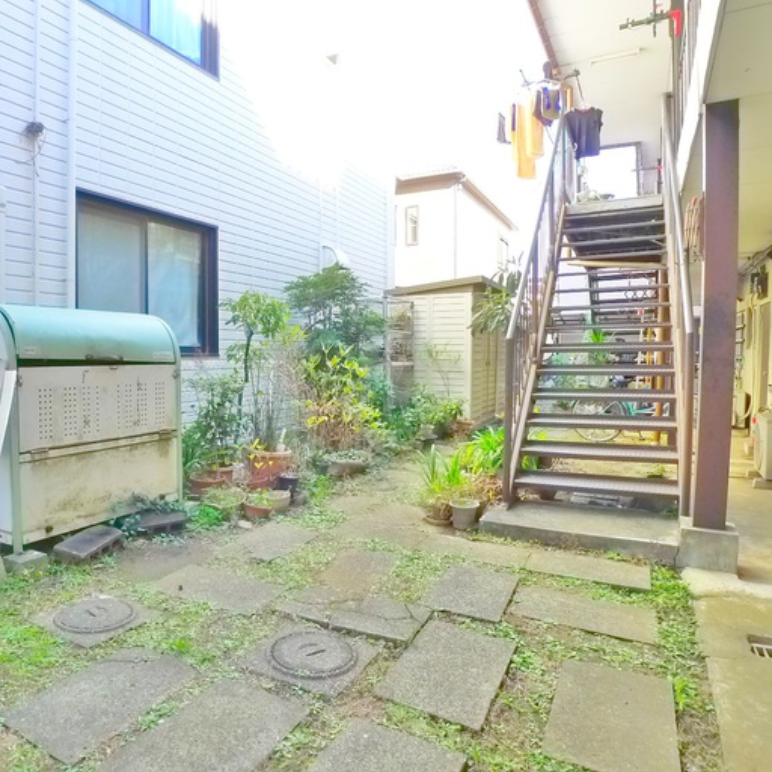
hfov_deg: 55.0
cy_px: 385
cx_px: 293
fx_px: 732
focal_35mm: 29
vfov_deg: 55.6
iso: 400
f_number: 2.5
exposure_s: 1/125
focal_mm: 5.1
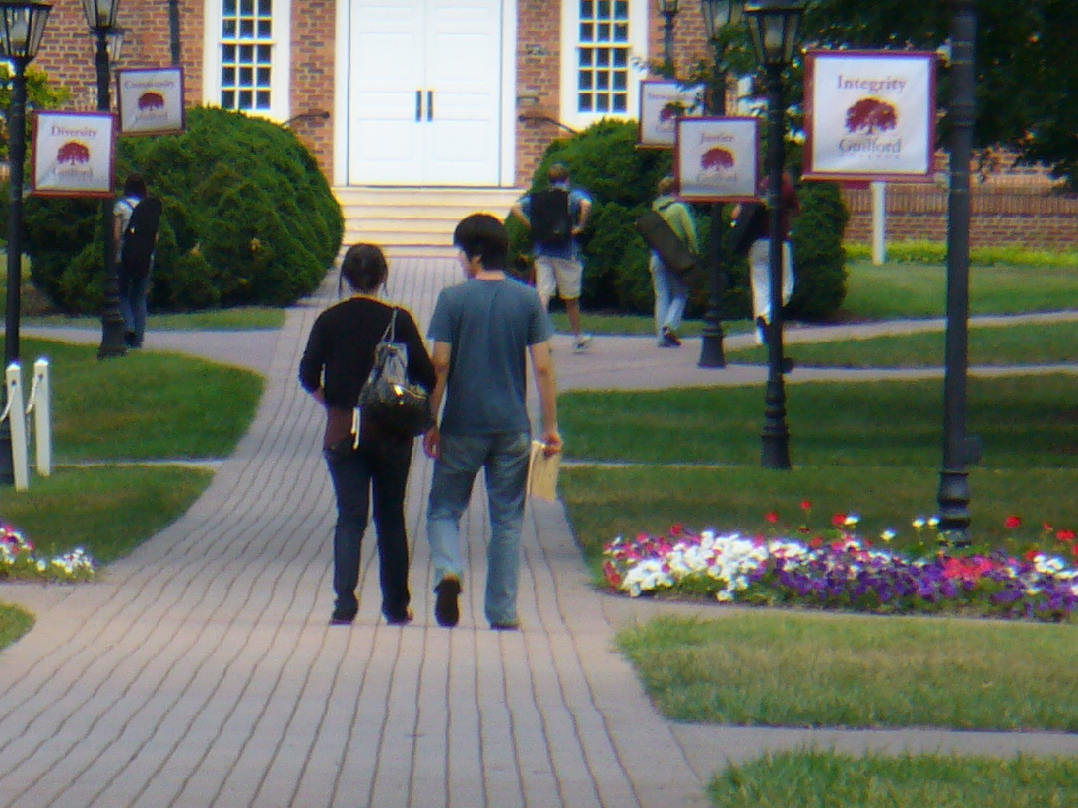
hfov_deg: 3.5
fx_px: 17780
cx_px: 317
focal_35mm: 571
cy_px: -156
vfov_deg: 2.6
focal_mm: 36.6
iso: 80
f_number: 4.5
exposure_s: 1/100
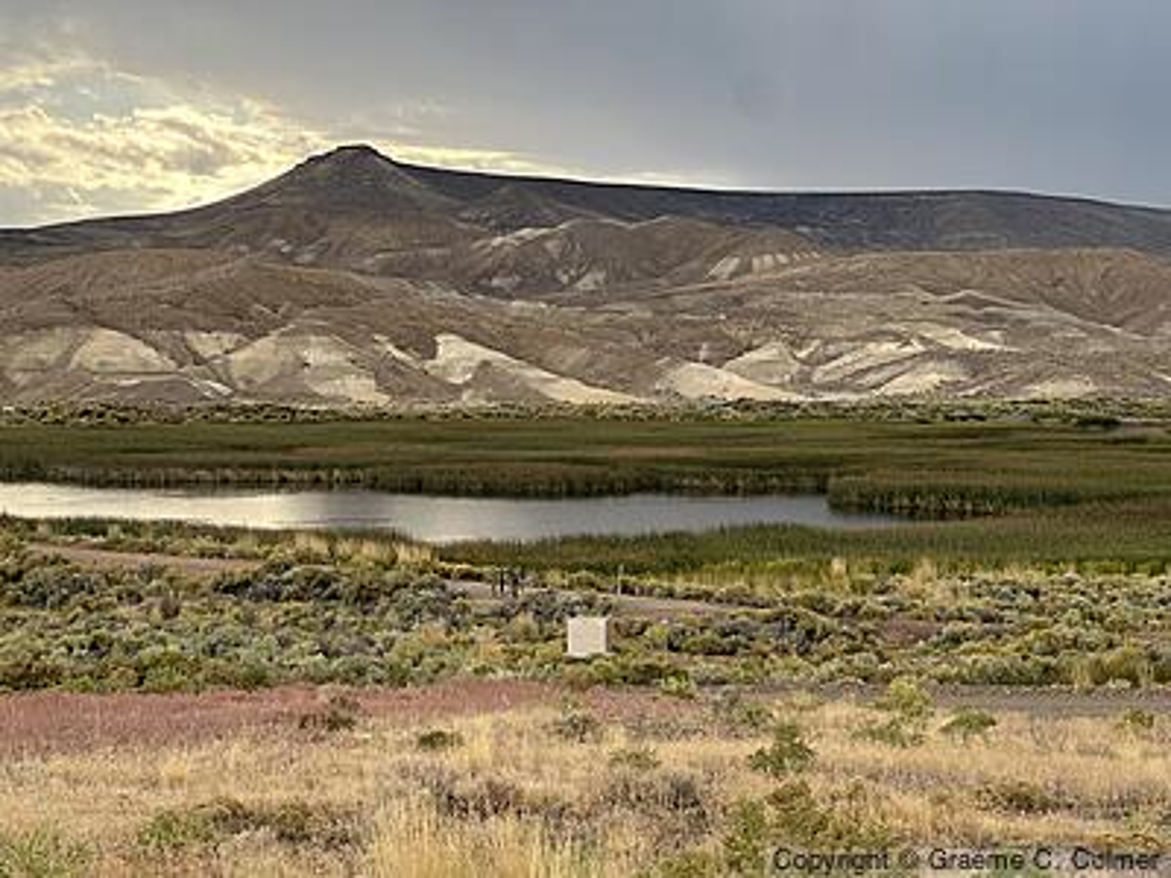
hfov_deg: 25.3
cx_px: 586
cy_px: 439
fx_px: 2605
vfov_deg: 19.1
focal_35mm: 77
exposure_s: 1/103
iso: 32
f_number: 2.8
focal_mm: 9
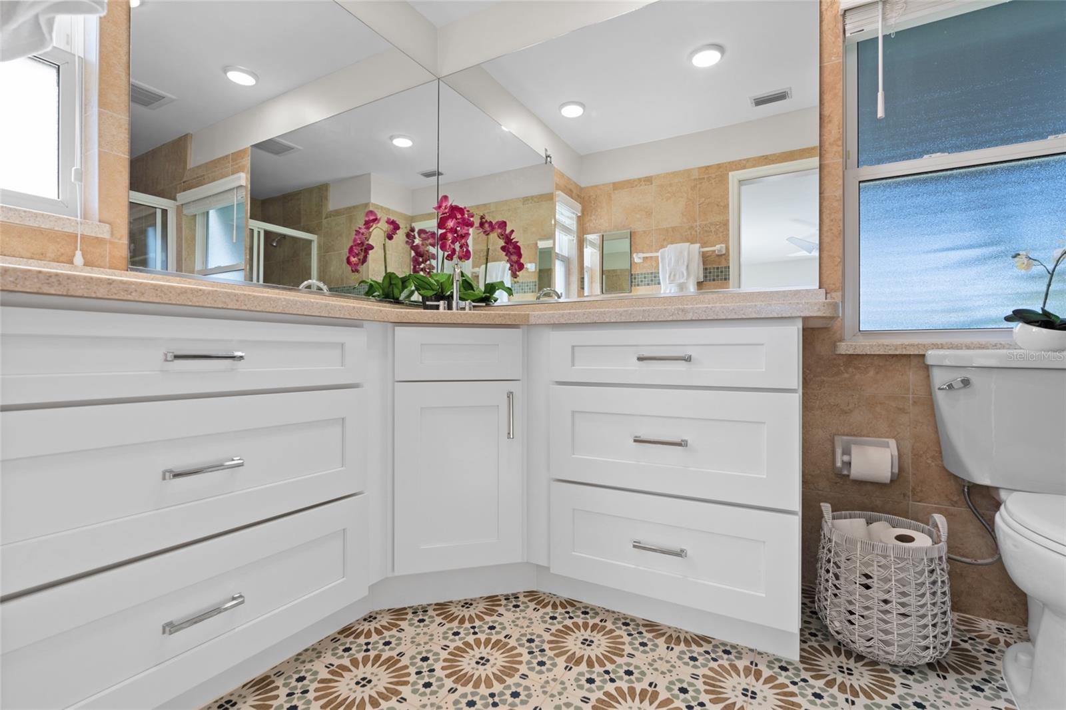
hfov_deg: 96.7
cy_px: 355
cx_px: 533
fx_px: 474
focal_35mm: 16
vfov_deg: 73.7
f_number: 9
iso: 250
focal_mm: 16
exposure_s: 1/2.5
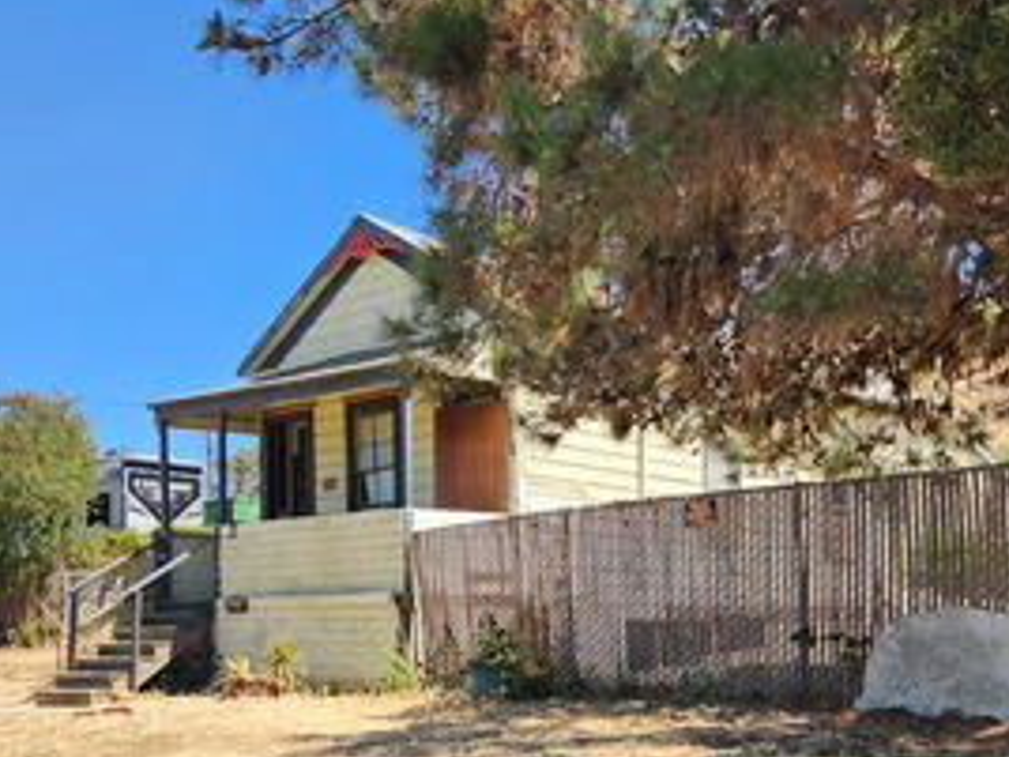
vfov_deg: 32.1
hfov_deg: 42.9
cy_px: 588
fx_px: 1283
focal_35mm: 44
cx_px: 538
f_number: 1.8
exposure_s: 1/809
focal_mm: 5.4
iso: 20
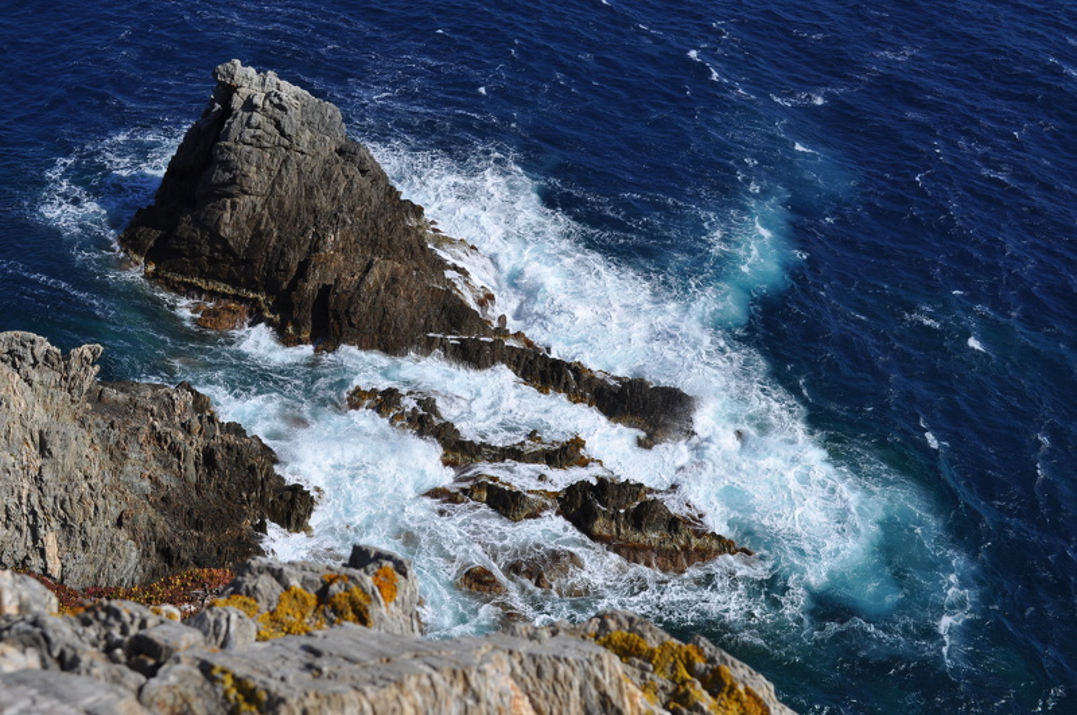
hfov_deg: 43.7
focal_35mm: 45
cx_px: 538
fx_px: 1344
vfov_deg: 29.8
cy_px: 358
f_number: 11
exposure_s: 1/500
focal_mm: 30
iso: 200
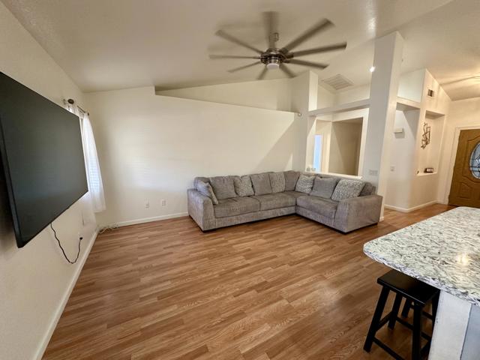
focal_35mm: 14
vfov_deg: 85.7
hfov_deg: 102.1
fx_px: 194
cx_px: 240
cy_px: 180
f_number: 2.2
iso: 200
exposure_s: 1/60
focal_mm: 2.22
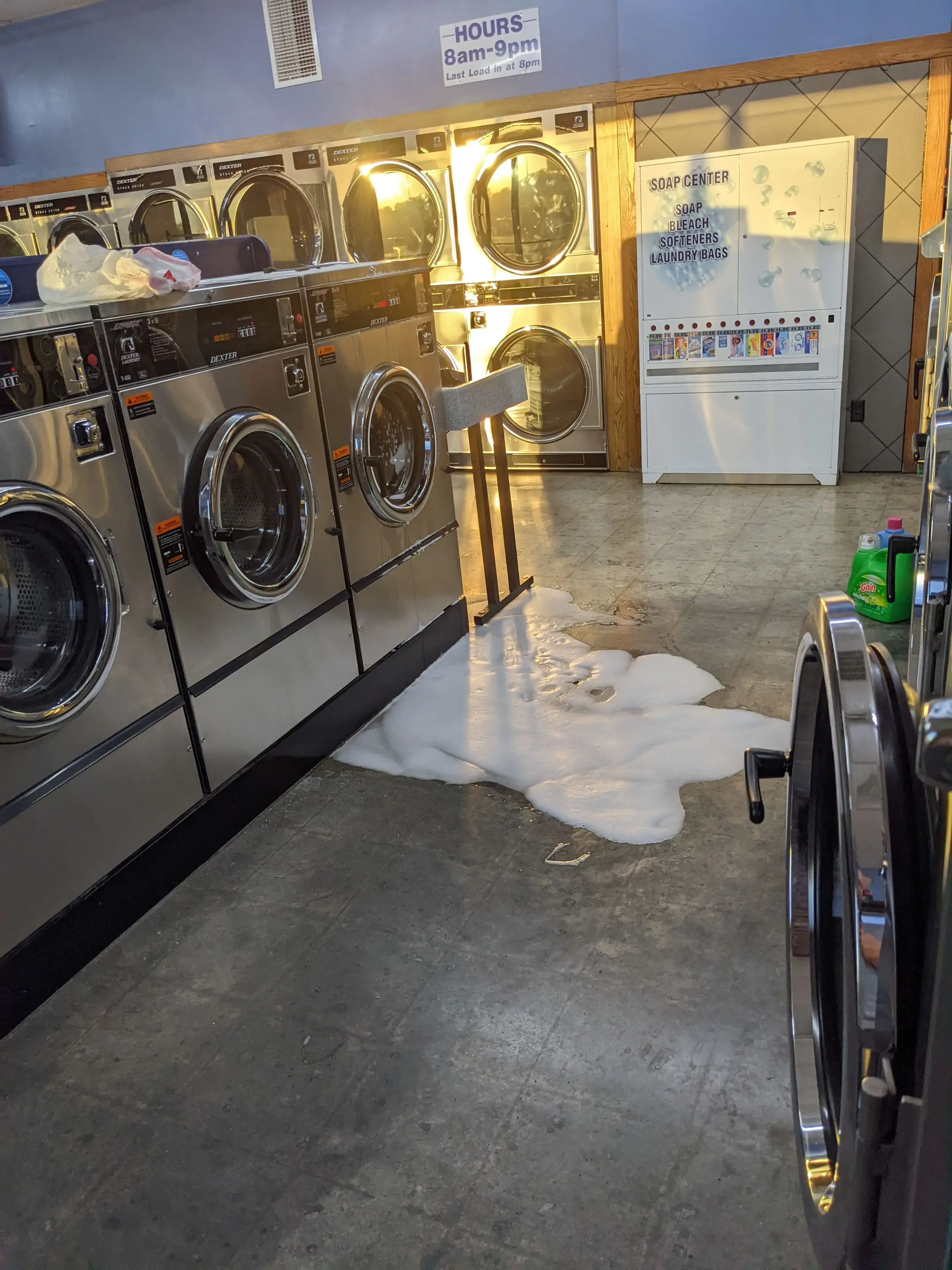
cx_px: 476
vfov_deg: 65.3
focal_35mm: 27
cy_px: 635
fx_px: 990
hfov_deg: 51.4
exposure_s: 1/261
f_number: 1.73
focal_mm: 4.38
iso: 59
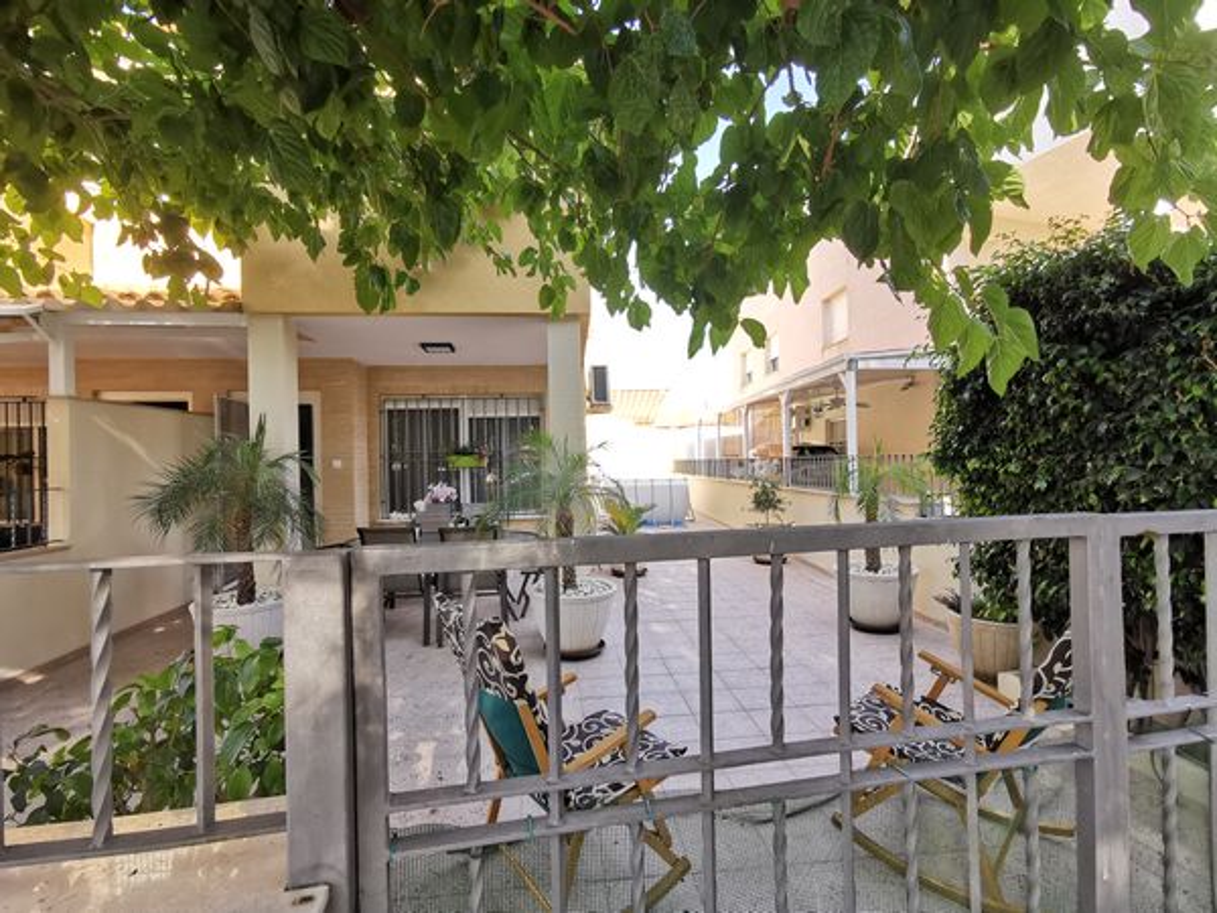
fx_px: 598
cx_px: 608
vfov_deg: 74.7
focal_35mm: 17
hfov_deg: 91.0
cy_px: 456
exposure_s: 1/99.9
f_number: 2.2
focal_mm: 2.26
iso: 50
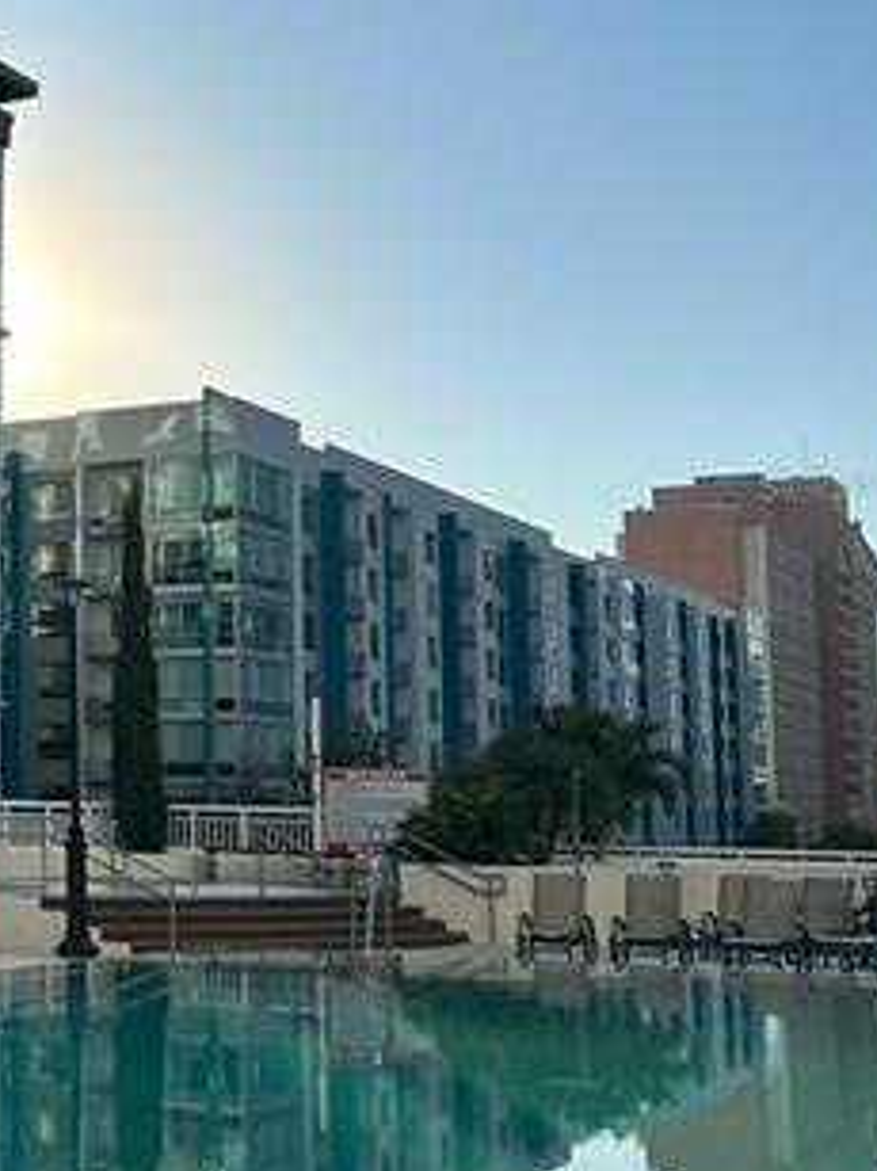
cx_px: -168
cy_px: 484
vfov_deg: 29.8
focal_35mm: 65
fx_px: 2197
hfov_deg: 21.1
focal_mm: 5.7
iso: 50
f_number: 1.5
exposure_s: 1/5076
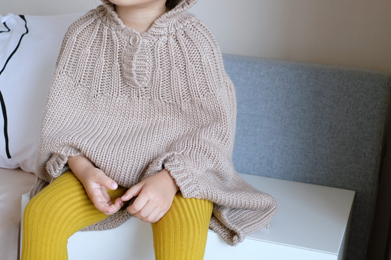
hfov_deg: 37.5
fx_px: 575
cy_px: 130
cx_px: 196
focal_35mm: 53
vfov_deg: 25.5
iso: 800
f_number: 4
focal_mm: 35
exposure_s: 1/45
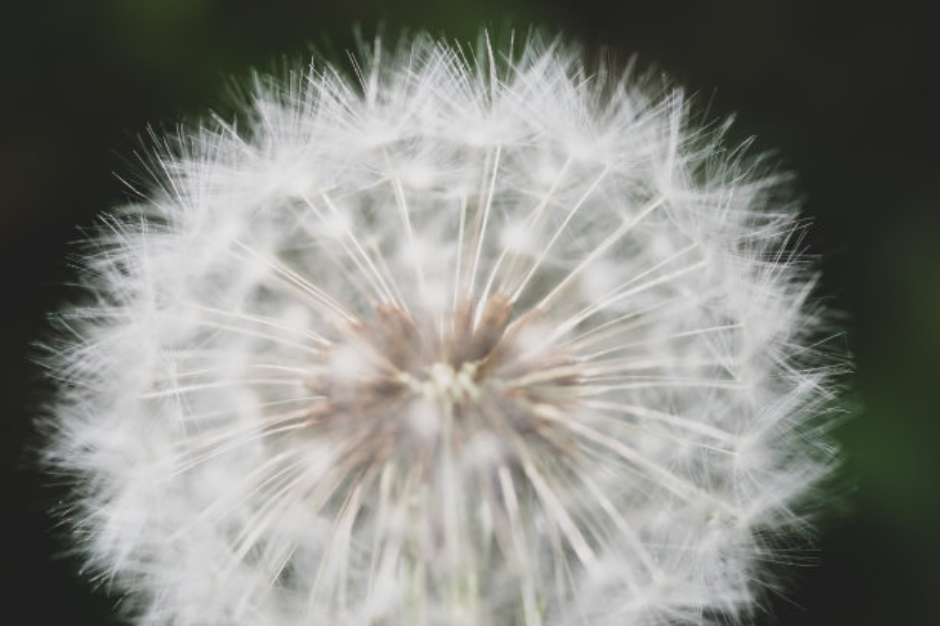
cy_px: 313
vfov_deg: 13.7
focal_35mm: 100
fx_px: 2611
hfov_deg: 20.4
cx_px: 470
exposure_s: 1/100
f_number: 8
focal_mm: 100
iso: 200
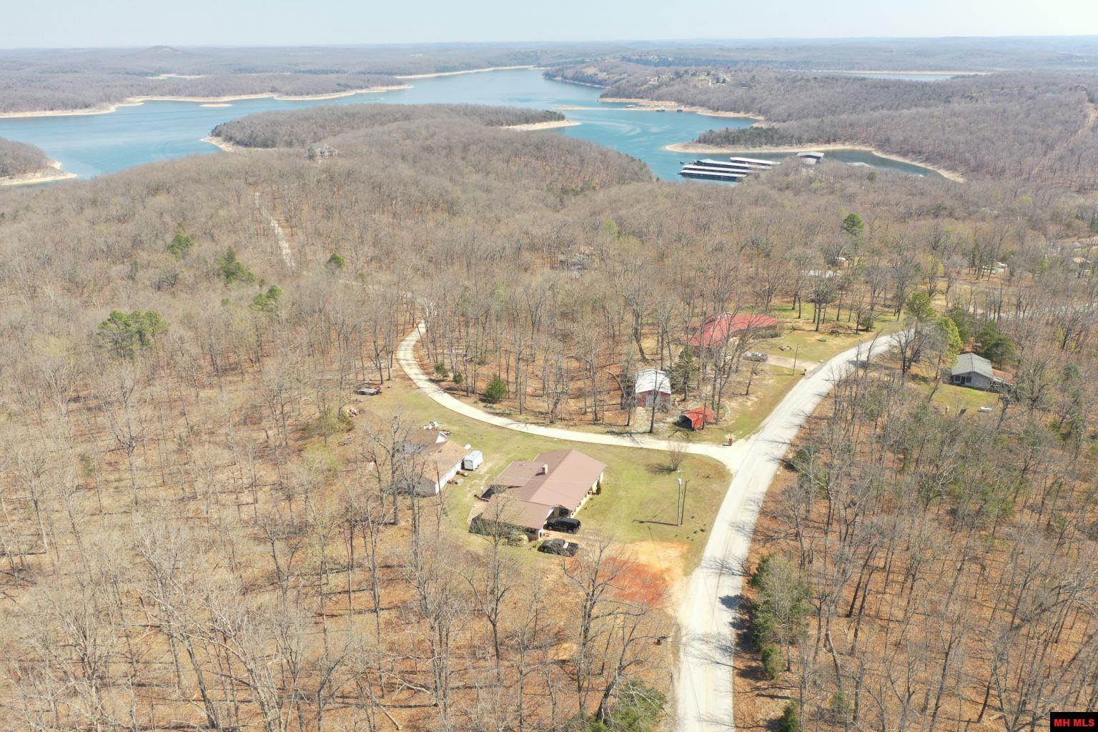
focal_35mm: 28
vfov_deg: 46.4
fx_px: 854
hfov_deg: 65.5
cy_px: 366
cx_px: 549
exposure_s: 1/30
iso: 100
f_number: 3.2
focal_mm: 10.26
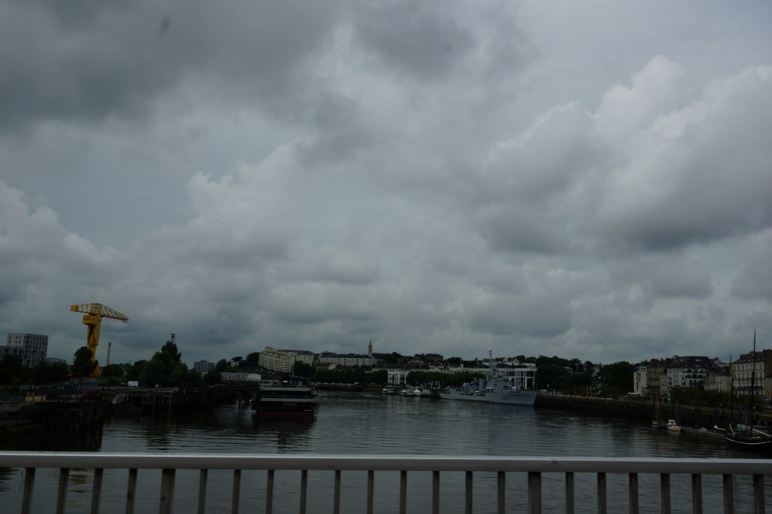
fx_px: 707
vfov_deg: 39.9
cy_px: 257
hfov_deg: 57.2
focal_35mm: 33
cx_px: 386
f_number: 13
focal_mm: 22
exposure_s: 1/320
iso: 100
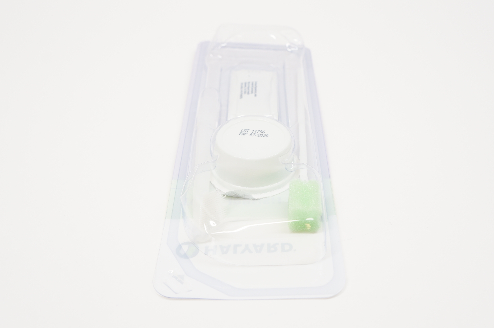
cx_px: 247
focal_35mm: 40
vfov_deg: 32.9
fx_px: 555
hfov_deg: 48.0
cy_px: 164
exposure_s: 1/50
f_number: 6.3
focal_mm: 27
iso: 400
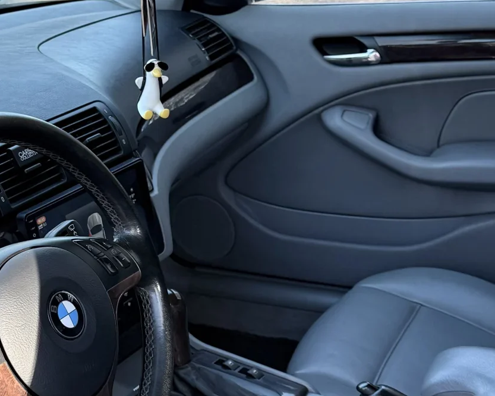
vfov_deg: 21.2
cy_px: 219
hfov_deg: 26.1
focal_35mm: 72
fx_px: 1055
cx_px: 135
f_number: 1.78
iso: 100
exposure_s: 1/361
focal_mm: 6.76
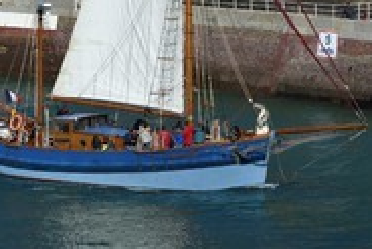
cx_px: 146
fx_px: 4726
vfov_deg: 3.0
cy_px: -16
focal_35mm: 457
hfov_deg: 4.5
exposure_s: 1/640
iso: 200
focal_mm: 200
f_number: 11
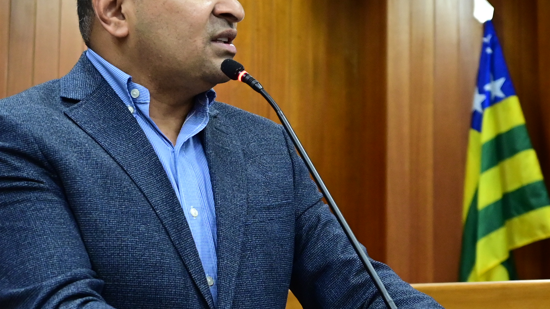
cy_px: 206
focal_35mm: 71
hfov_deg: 29.5
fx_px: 1035
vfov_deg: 16.9
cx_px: 183
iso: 2500
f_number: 3.2
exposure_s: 1/125
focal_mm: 24
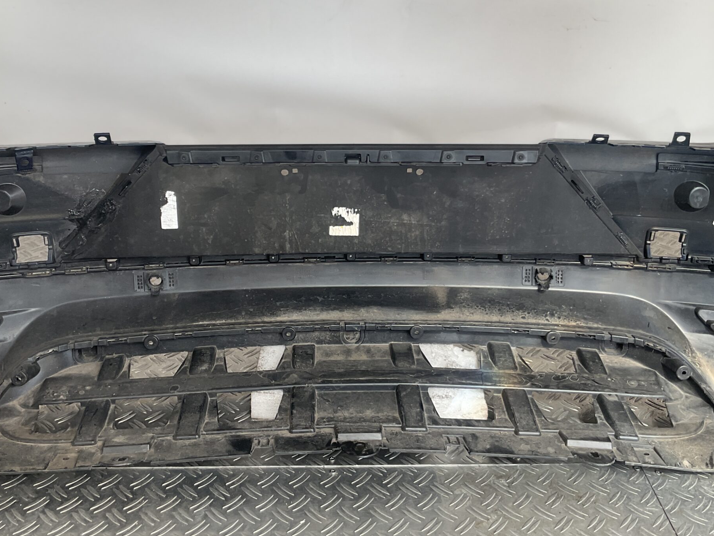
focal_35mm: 41
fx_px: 846
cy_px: 220
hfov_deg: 45.8
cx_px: 343
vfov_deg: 35.0
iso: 16
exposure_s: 1/211
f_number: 1.8
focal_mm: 3
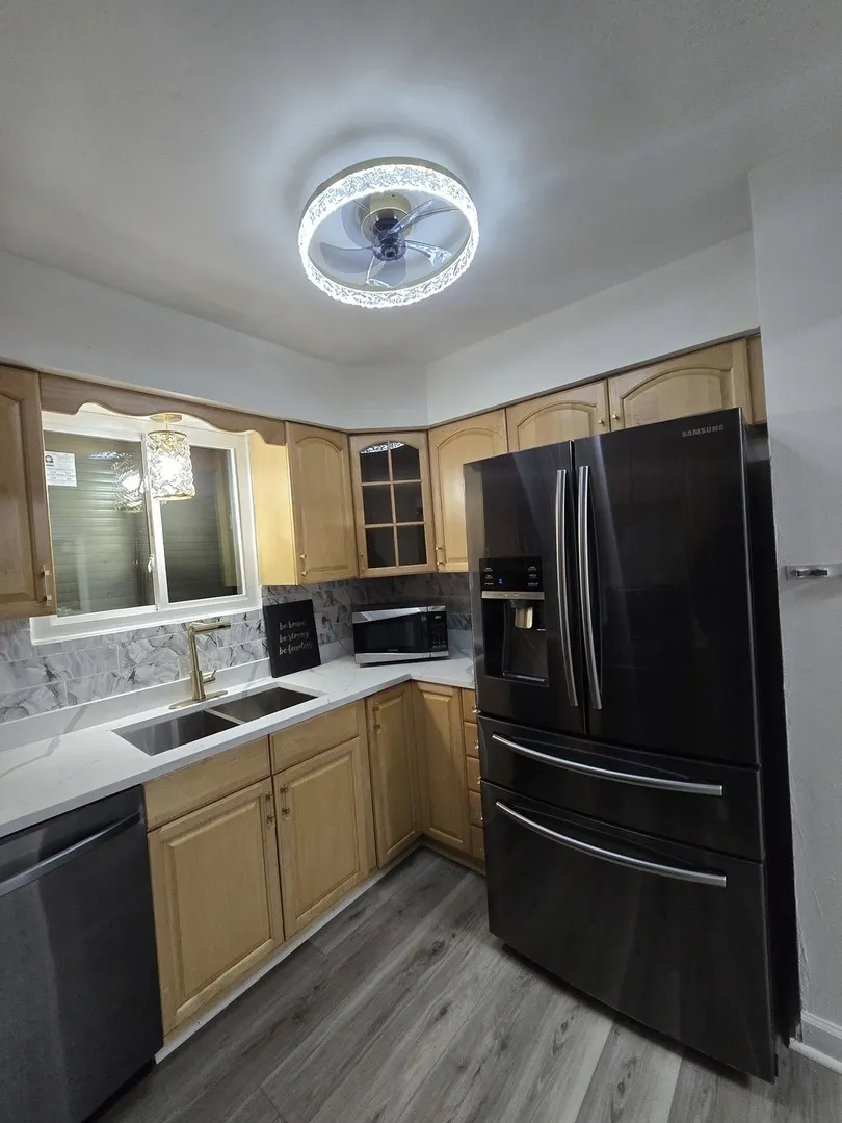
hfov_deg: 89.9
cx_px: 421
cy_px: 562
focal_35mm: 13
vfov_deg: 106.2
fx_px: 422
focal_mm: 2.2
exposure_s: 1/60
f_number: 2.2
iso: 400
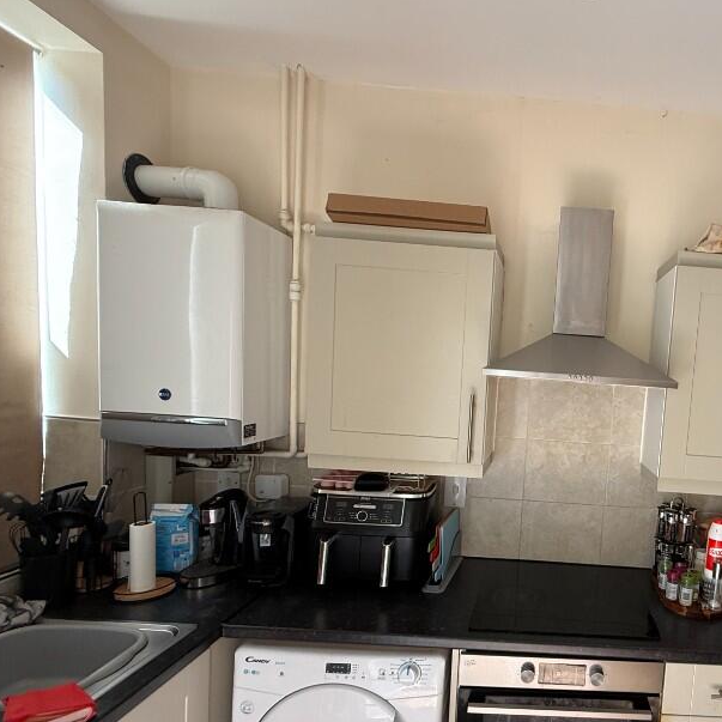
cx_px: 563
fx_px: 496
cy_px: 417
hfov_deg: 66.4
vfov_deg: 71.7
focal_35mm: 21
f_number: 2.2
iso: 125
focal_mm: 2.22
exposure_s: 1/99
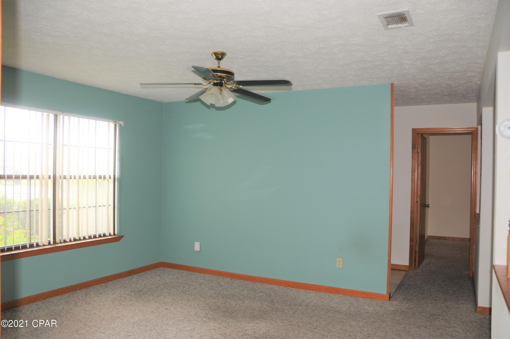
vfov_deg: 47.8
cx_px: 255
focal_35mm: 27
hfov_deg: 67.4
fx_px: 382
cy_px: 170
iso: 200
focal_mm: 18
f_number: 3.5
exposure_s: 1/60
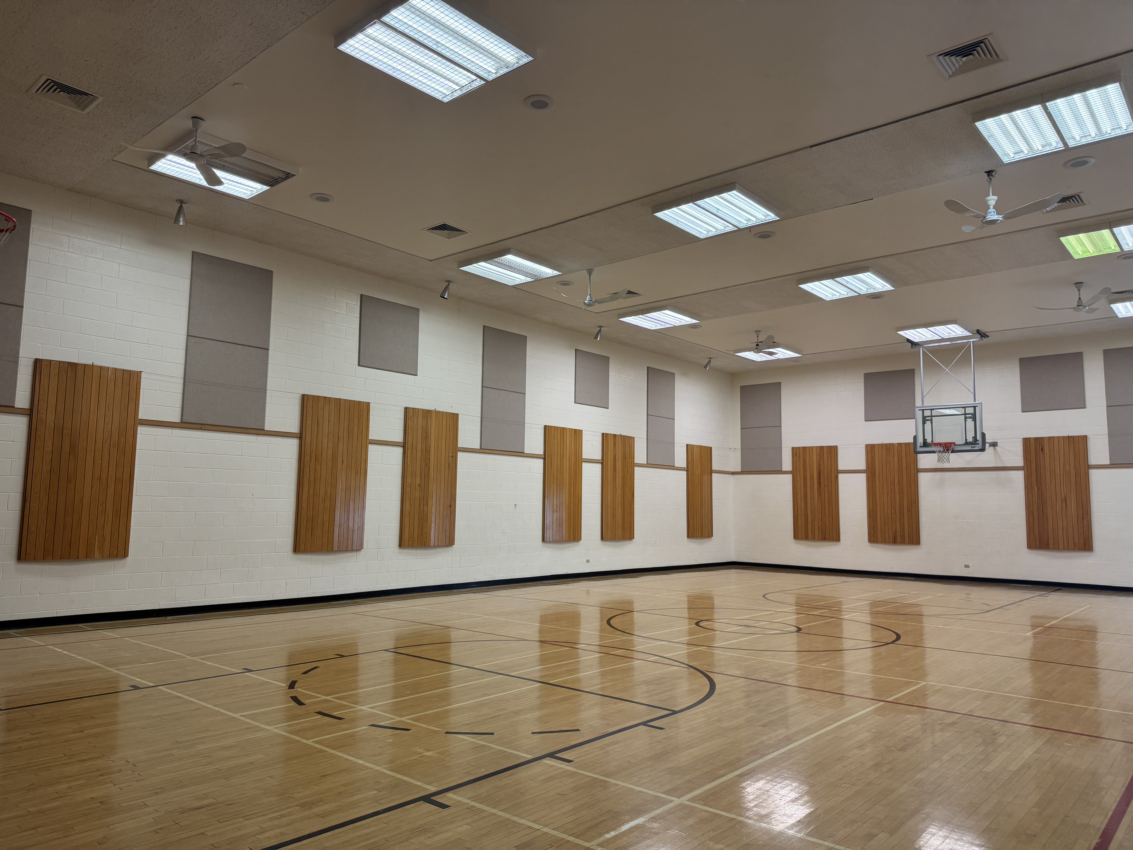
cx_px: 566
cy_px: 425
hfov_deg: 71.6
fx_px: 786
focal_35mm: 24
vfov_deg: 56.8
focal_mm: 6.76
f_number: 1.78
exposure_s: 1/120
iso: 125
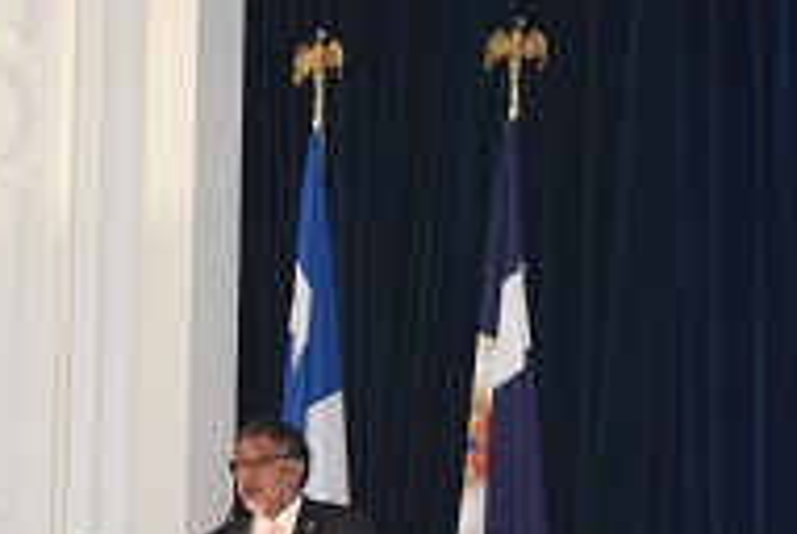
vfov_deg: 7.5
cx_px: 828
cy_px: 478
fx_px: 4060
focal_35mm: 183
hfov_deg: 11.1
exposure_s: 1/60
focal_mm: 55
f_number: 5.6
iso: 3200
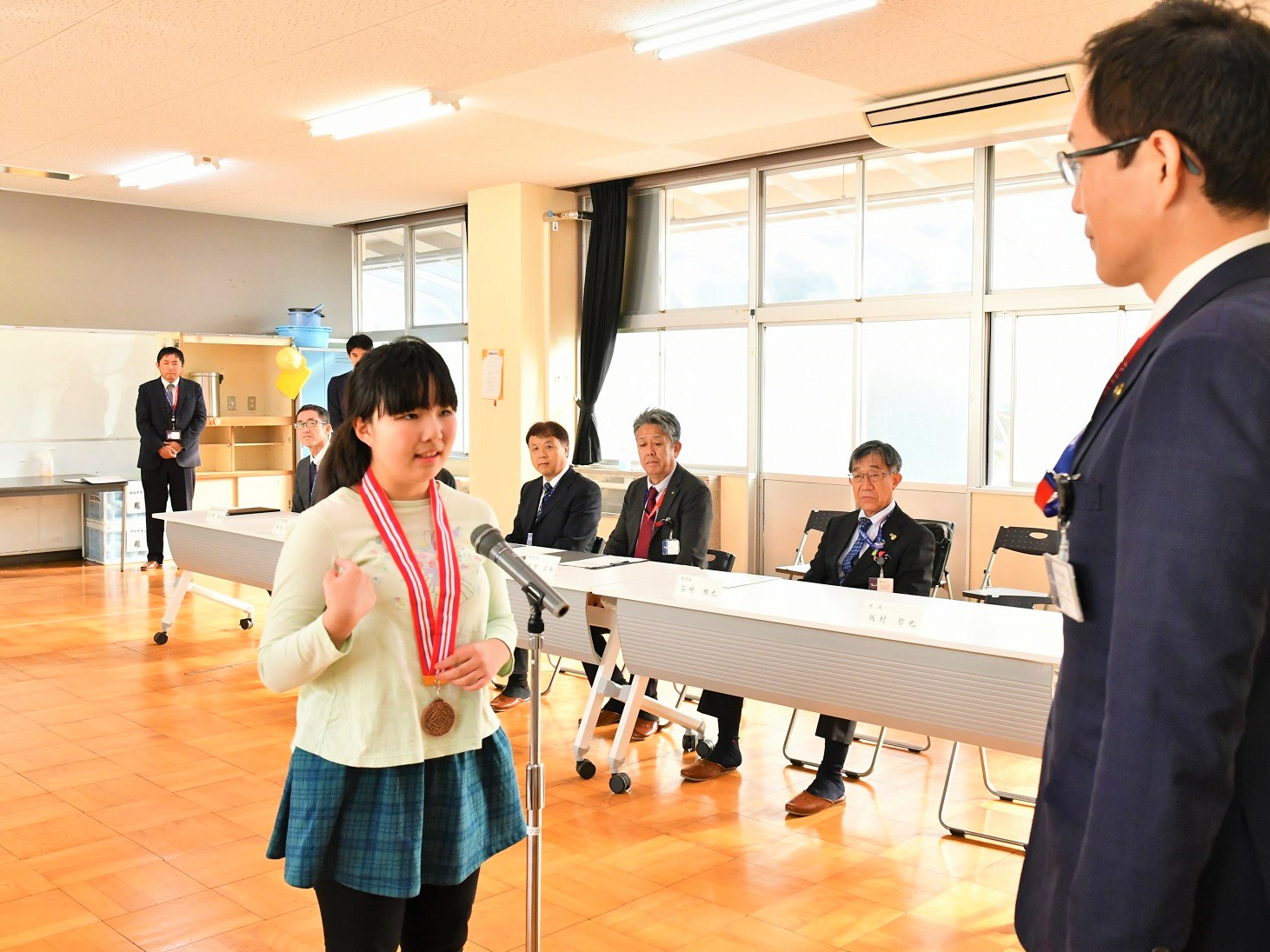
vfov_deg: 42.9
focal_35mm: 33
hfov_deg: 55.3
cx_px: 689
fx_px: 1210
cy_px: 470
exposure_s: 1/200
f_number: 7.1
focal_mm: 20
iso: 2000
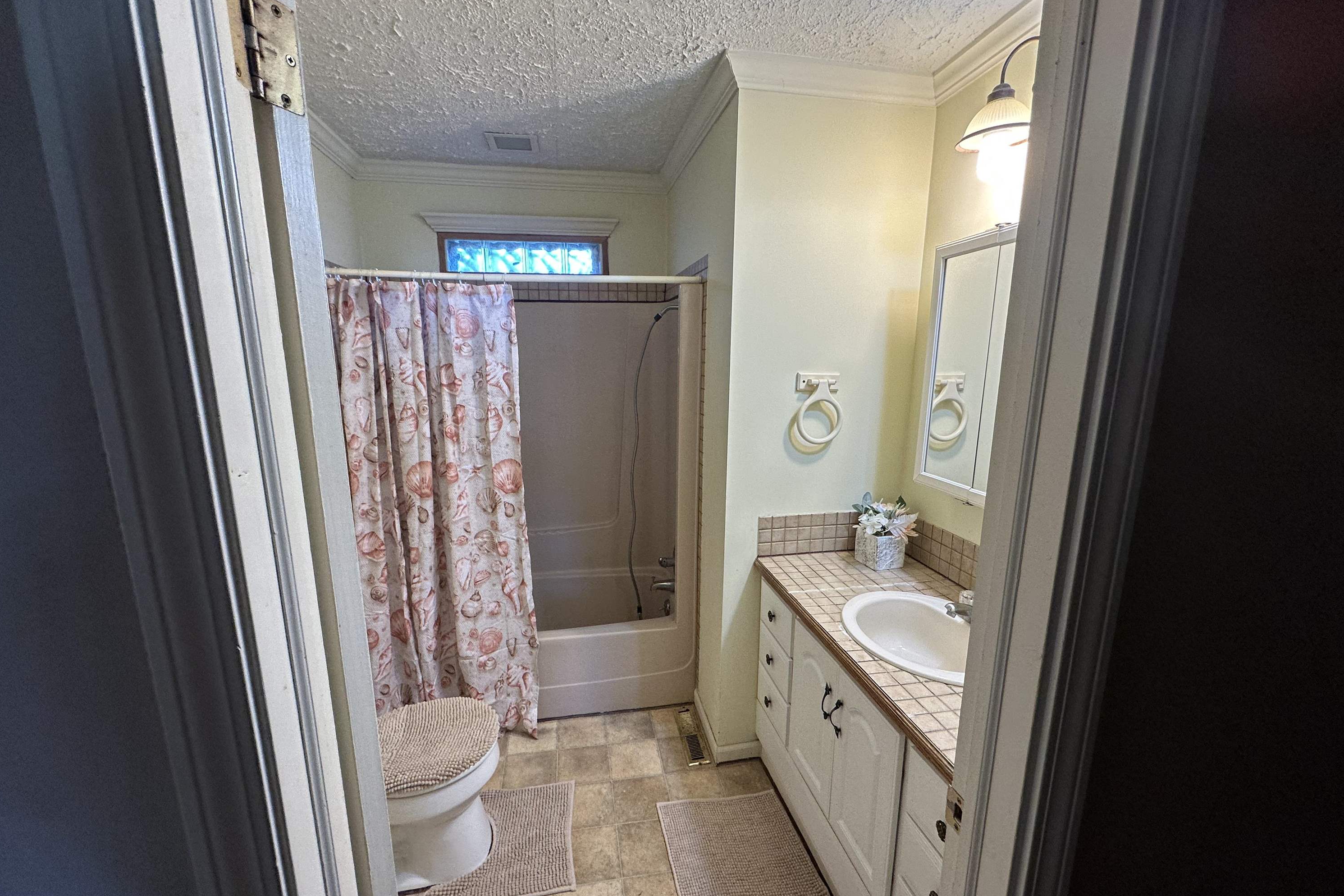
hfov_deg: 100.4
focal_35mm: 15
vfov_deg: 77.3
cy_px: 466
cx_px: 666
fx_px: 560
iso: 125
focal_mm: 2.22
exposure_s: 1/120
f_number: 2.2
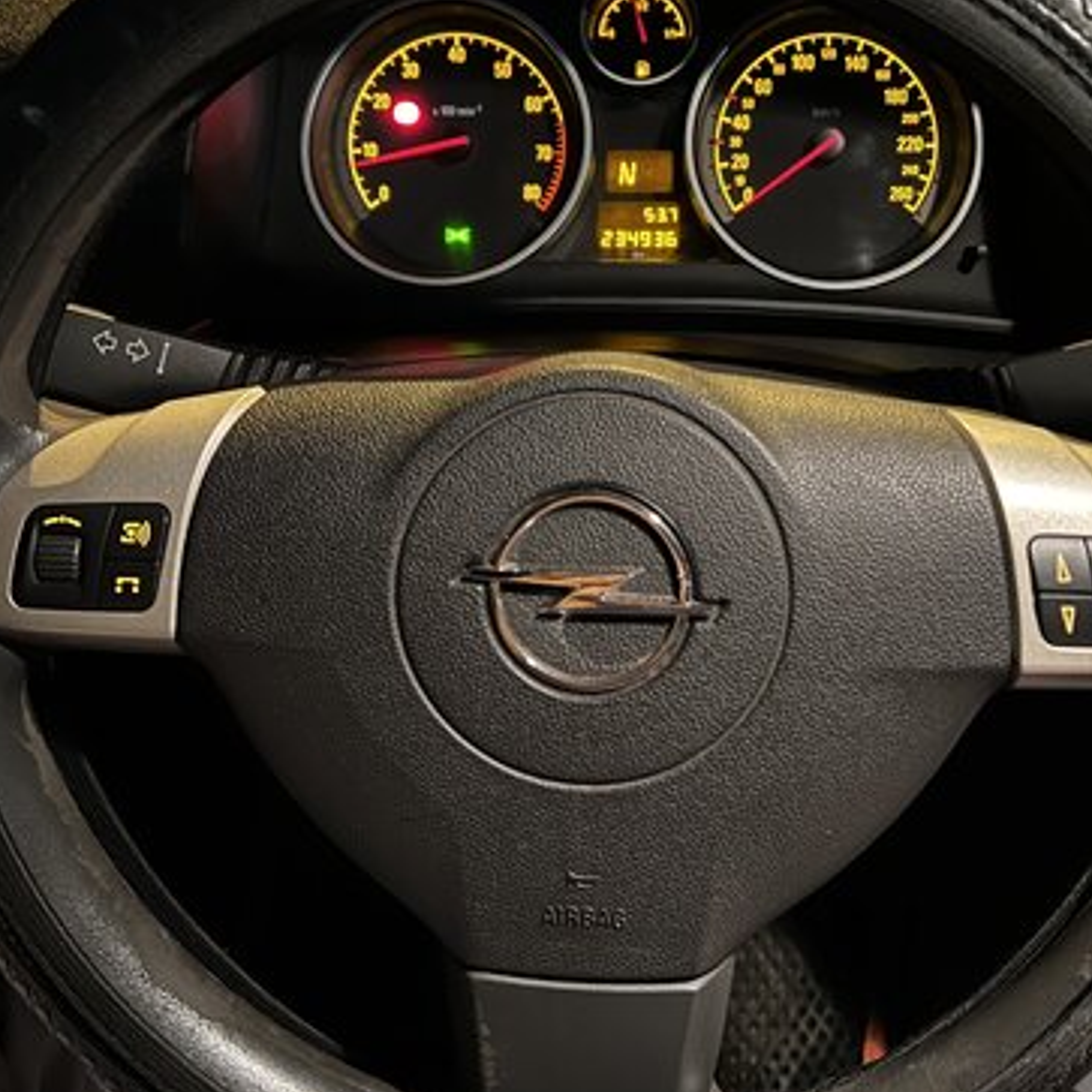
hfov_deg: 43.8
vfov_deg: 43.7
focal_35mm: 38
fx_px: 1356
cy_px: 451
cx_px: 614
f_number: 1.5
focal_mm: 5.7
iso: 640
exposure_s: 1/9
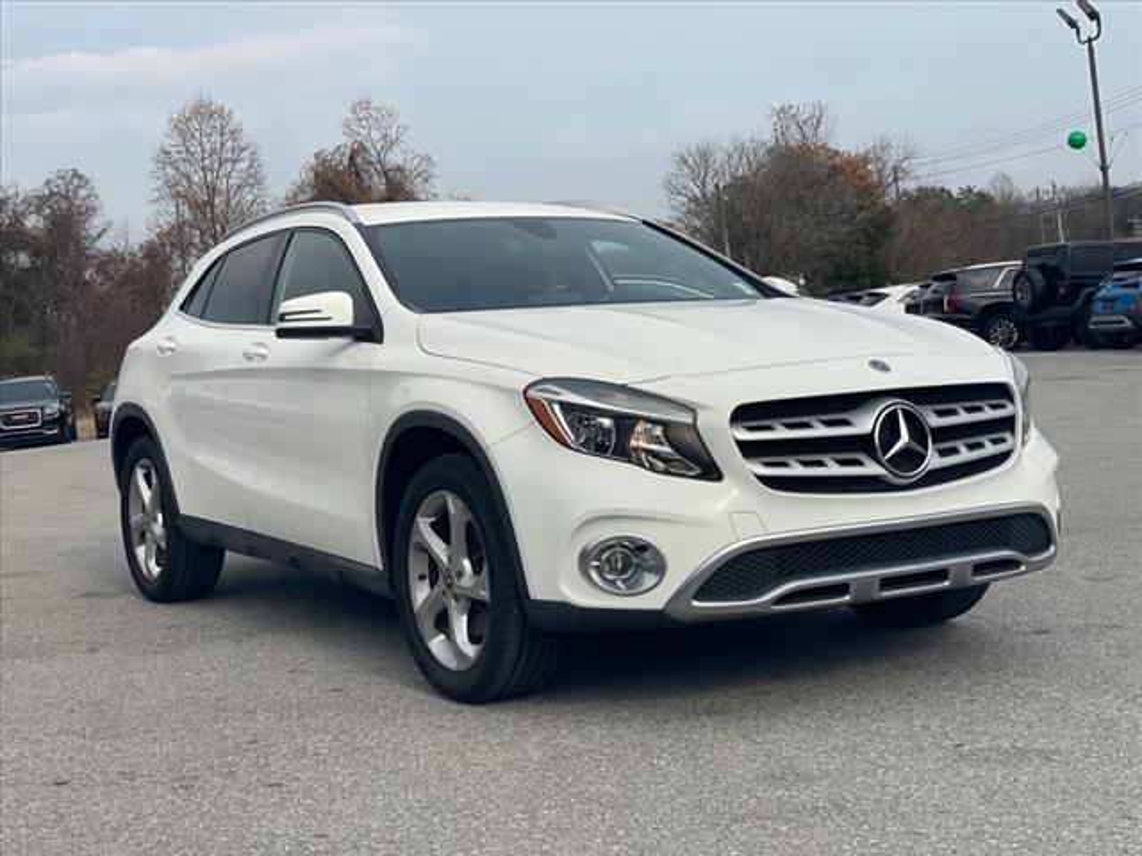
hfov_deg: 36.8
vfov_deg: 28.0
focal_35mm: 52
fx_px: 1716
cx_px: 571
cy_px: 428
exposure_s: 1/1712
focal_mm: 6
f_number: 2
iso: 25
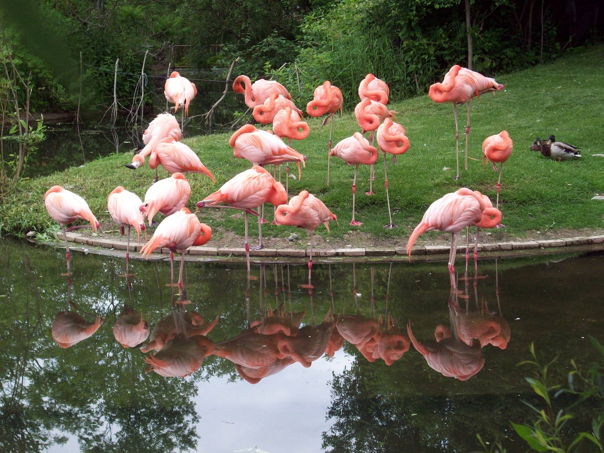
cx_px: 302
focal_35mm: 77
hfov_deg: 25.3
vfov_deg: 19.1
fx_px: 1344
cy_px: 226
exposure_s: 1/316
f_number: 4.2
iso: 80
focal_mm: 12.8
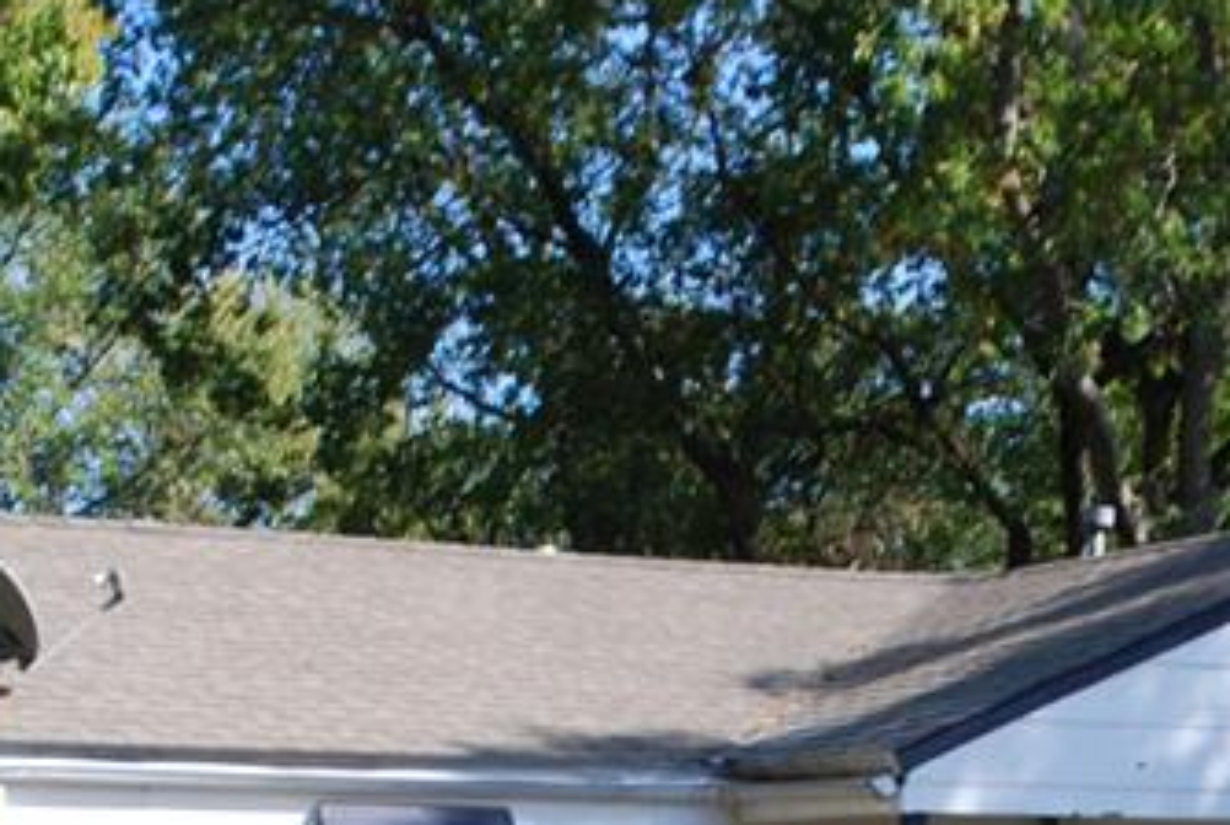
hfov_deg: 21.0
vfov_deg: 13.9
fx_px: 3304
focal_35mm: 97
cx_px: 788
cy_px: 934
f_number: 7.1
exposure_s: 1/160
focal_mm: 21
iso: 100
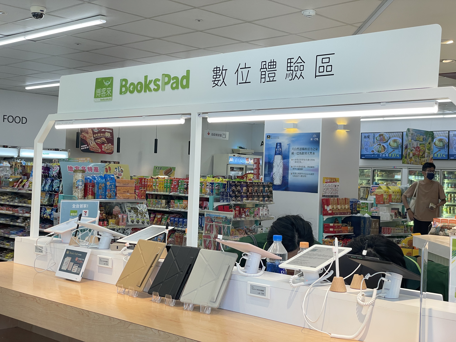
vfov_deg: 28.0
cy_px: 171
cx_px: 228
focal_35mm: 52
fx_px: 685
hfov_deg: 36.8
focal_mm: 6
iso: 64
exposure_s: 1/120
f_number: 2
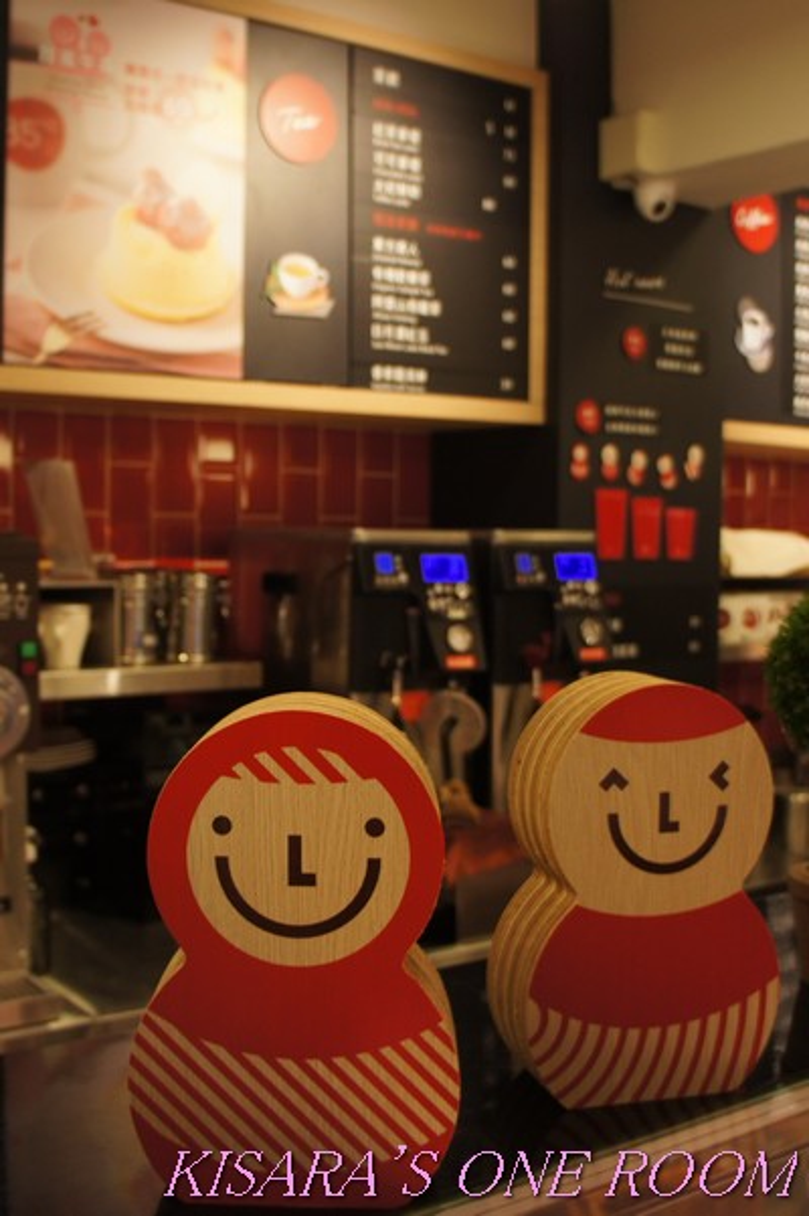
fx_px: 911
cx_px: 404
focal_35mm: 27
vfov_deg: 67.4
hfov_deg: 47.9
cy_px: 608
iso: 320
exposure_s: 1/30
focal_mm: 18
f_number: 3.5
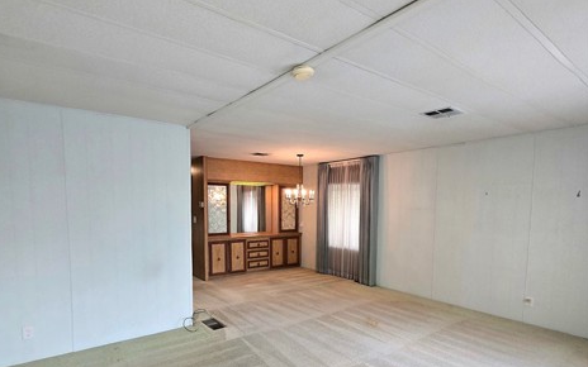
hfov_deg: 88.0
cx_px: 289
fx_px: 304
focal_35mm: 19
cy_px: 230
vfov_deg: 61.3
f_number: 2.2
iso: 200
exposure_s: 1/60.2
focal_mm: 1.7
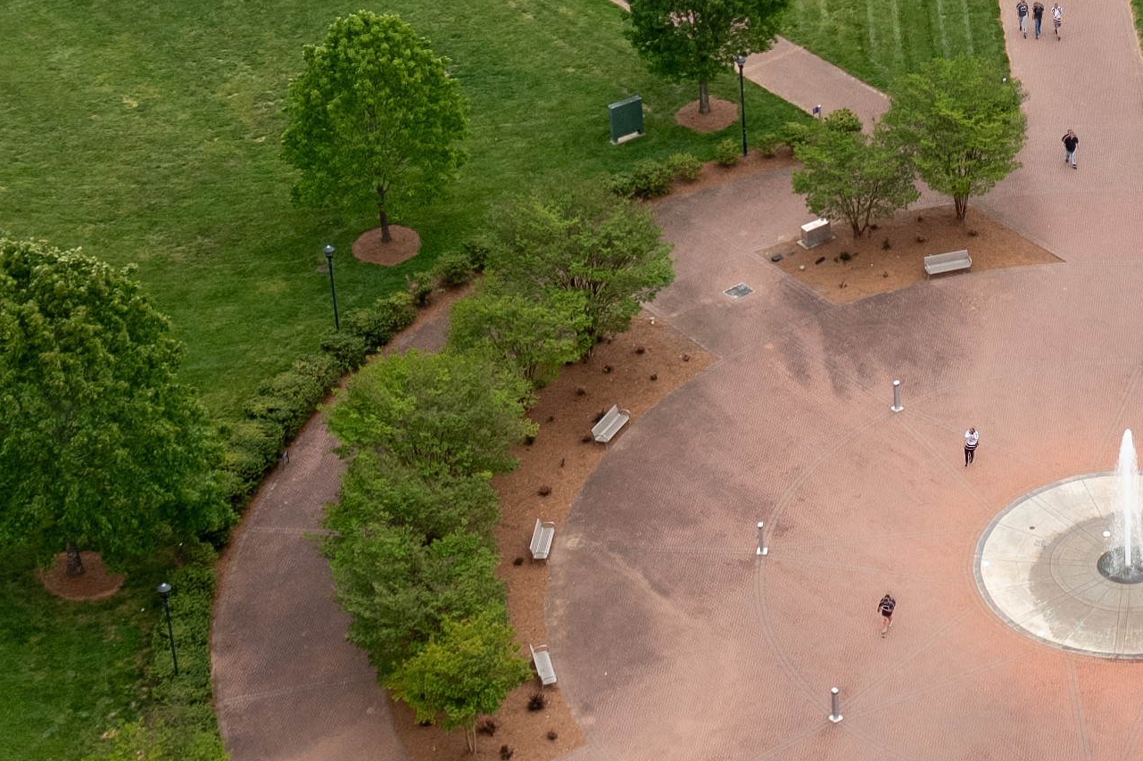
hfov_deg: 16.9
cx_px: 1075
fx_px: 3777
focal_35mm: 119
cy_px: 51
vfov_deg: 11.4
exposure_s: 1/320
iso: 100
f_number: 4
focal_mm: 10.26
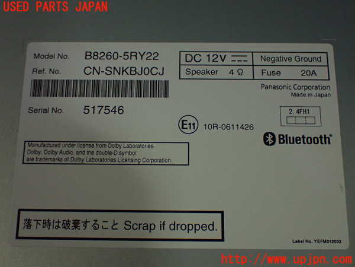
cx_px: 178
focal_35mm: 50
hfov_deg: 38.2
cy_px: 134
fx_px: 513
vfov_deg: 29.1
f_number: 3.2
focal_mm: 9.01
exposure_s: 1/100
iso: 800
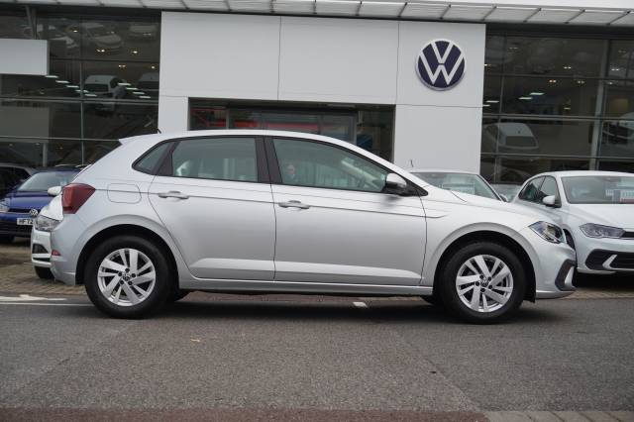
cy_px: 211
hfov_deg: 45.0
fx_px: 766
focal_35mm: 44
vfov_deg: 30.8
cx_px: 317
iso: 100
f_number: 5
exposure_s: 1/200
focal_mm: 29
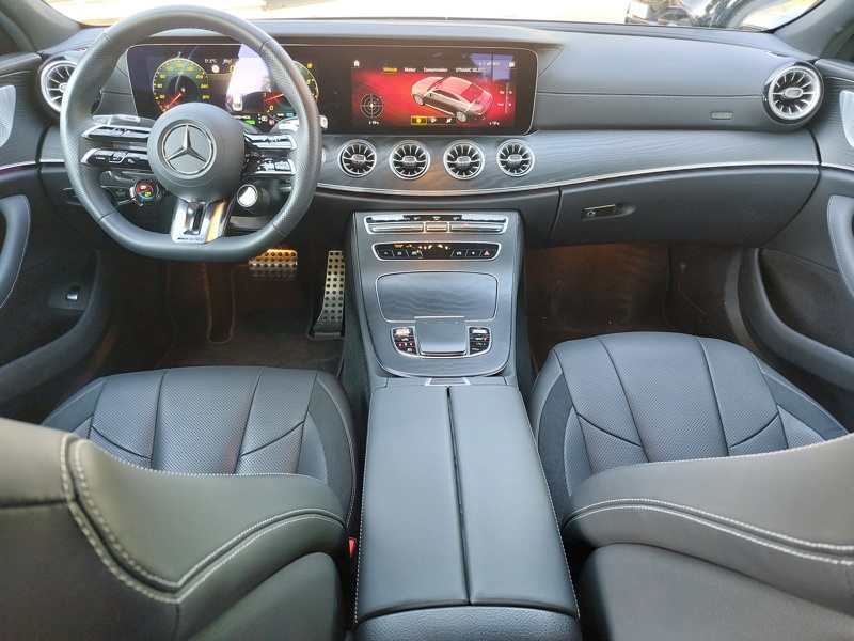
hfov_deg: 69.4
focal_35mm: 25
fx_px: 617
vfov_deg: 54.9
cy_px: 320
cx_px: 427
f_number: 1.8
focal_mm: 5.23
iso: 160
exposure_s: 1/50
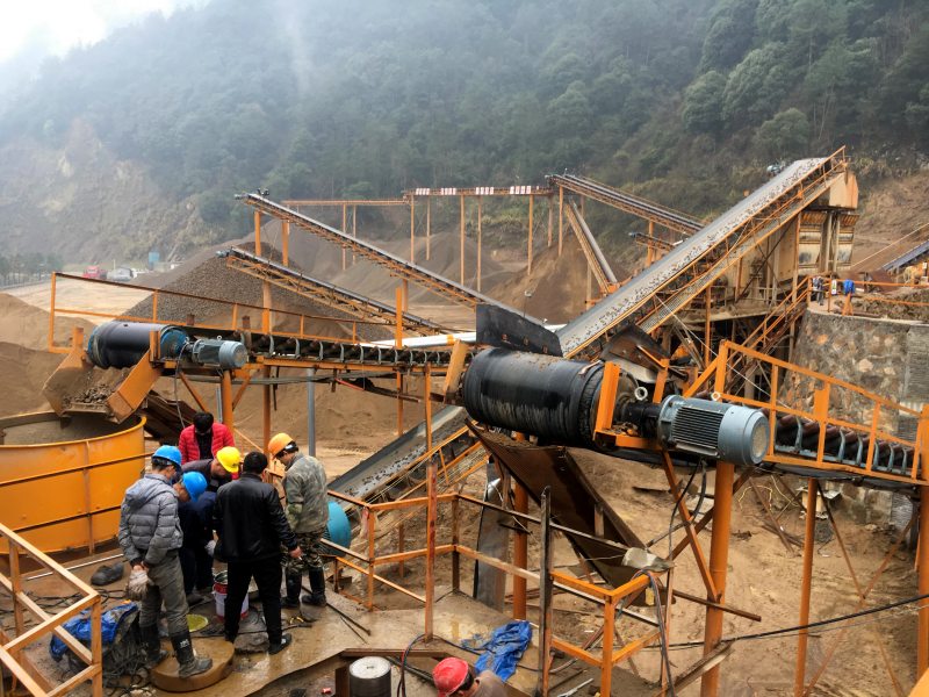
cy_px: 348
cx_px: 464
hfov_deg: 61.7
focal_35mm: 29
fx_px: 778
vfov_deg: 48.2
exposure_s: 1/100
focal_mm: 4.15
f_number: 2.2
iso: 32
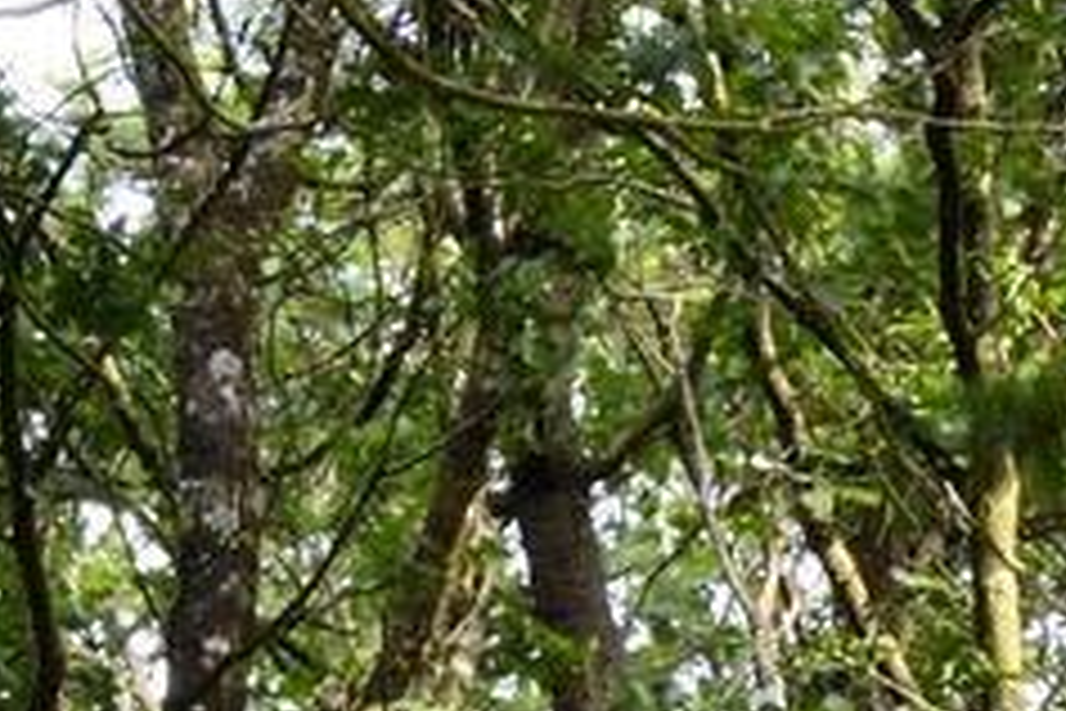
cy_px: 2534
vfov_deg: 3.2
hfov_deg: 4.9
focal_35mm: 418
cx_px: 733
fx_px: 12376
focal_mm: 62
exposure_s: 1/2
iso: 100
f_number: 18
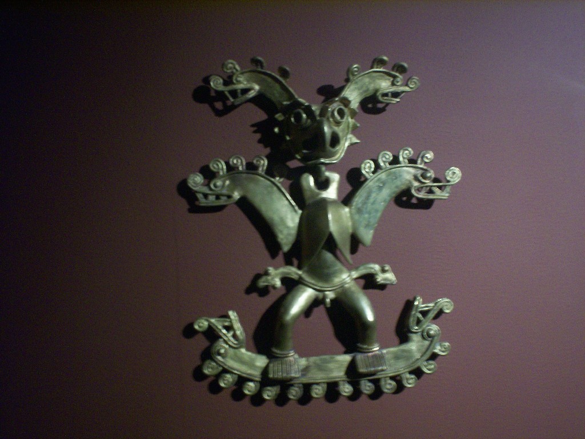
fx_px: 608
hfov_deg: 51.4
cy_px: 220
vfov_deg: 39.7
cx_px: 292
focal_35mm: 36
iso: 200
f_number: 4.5
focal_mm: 6
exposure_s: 1/2.83
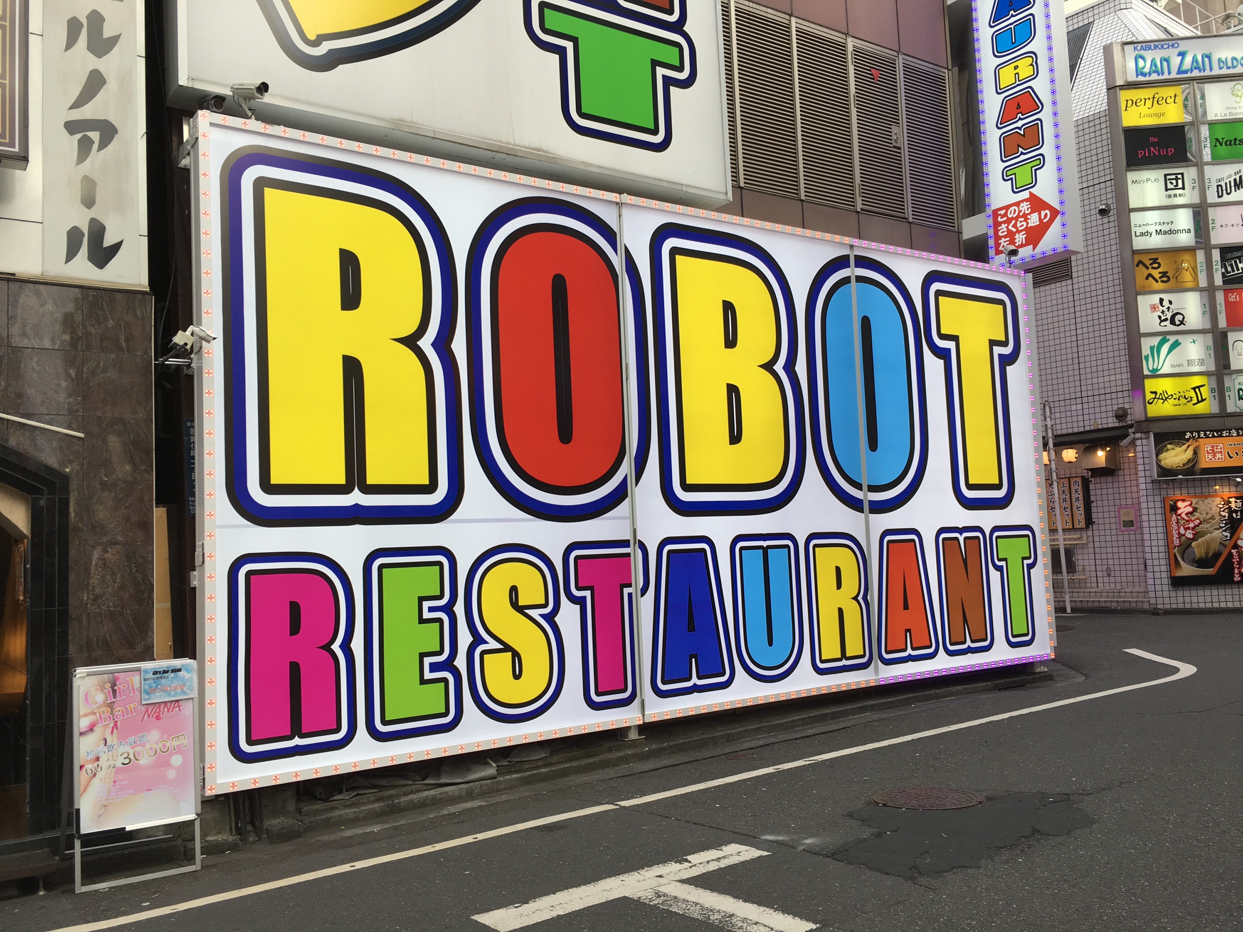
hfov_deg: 61.7
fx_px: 1041
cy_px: 466
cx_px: 622
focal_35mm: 29
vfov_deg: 48.2
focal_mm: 4.15
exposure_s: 1/120
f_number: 2.2
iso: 25
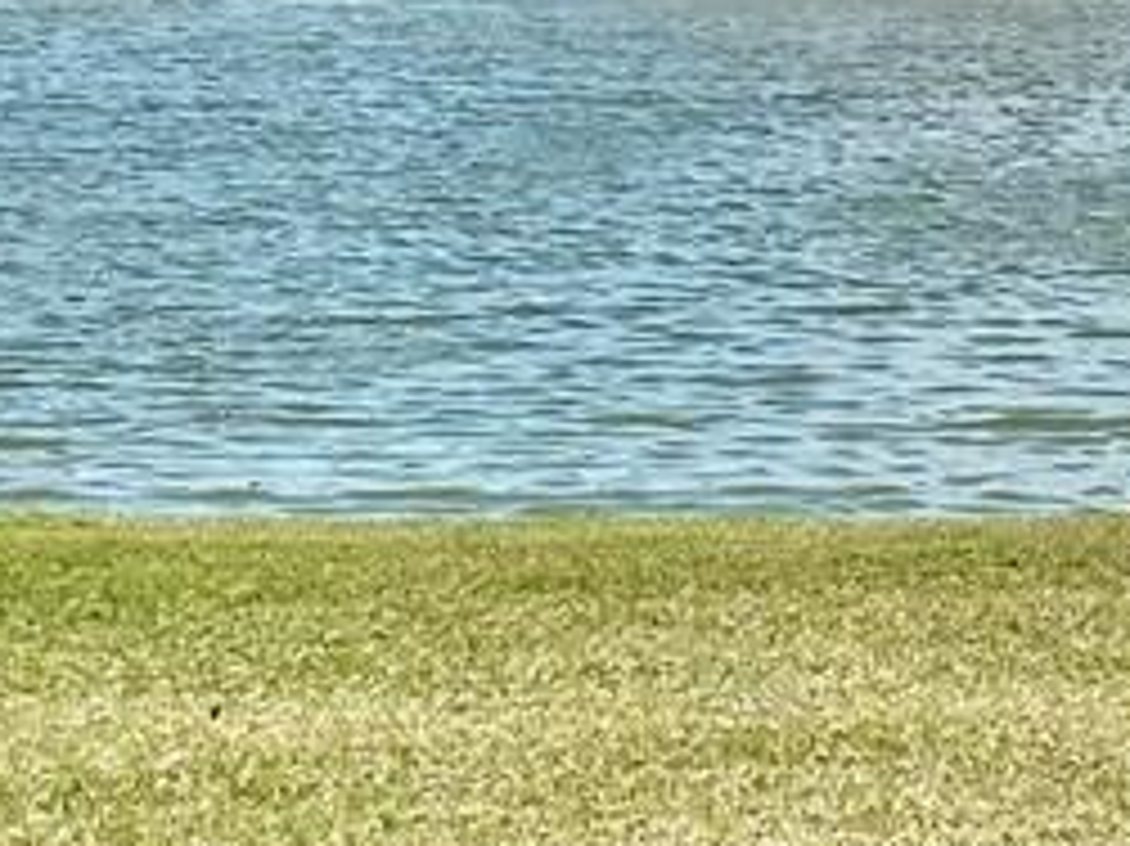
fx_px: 6395
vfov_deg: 7.4
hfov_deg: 10.0
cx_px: 1198
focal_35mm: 196
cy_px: -526
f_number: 1.78
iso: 64
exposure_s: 1/7092
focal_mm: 6.86
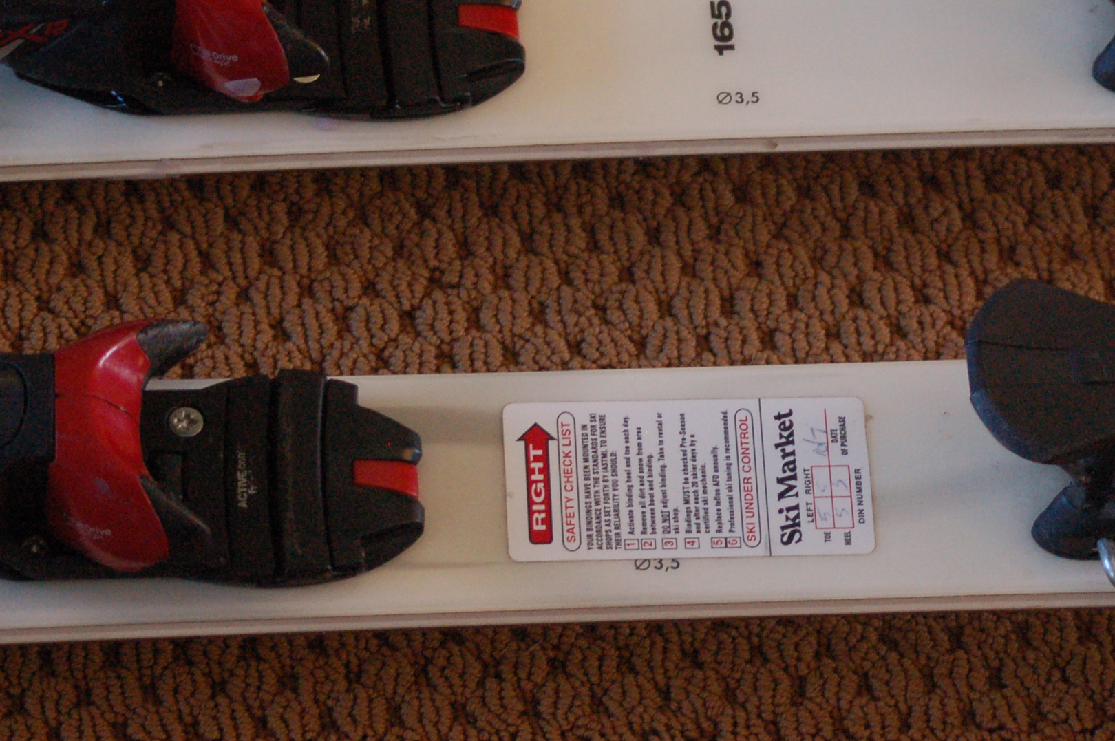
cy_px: 65
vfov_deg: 8.7
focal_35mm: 156
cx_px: 833
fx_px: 4827
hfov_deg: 13.1
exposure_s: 1/60
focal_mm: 56
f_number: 4
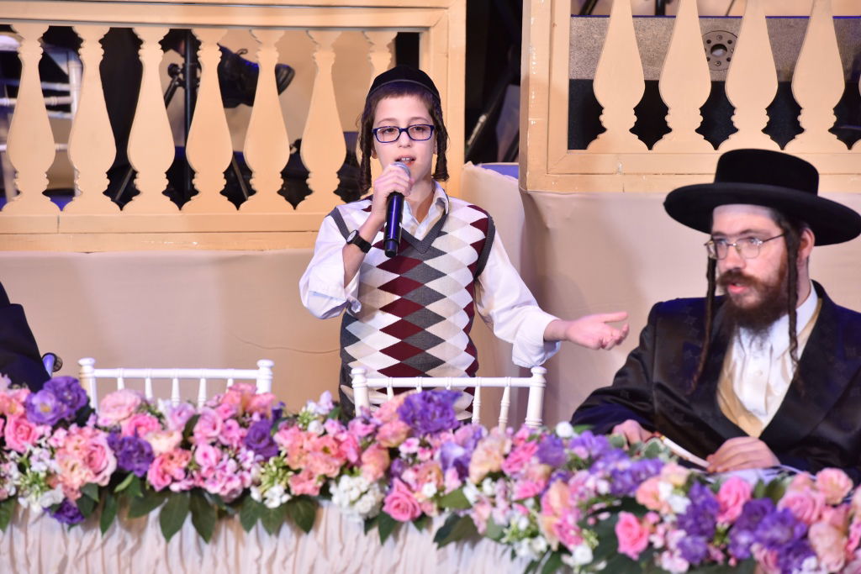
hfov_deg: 10.3
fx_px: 4784
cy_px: 287
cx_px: 430
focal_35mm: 200
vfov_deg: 6.9
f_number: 6.3
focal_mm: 200
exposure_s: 1/160
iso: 1000
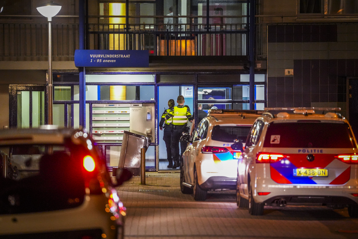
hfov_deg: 10.3
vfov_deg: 6.9
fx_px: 1989
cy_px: 120
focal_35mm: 200
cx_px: 179
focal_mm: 200
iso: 6400
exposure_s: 1/60
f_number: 2.8
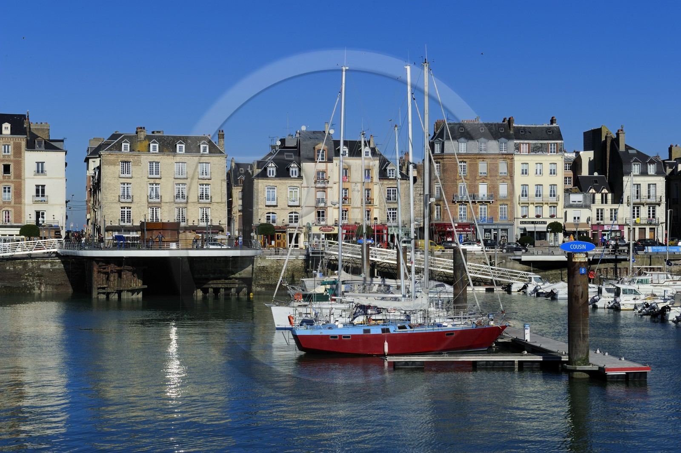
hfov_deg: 32.4
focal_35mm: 62
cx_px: 340
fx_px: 1172
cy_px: 226
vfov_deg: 21.9
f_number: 18
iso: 200
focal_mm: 62
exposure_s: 1/200
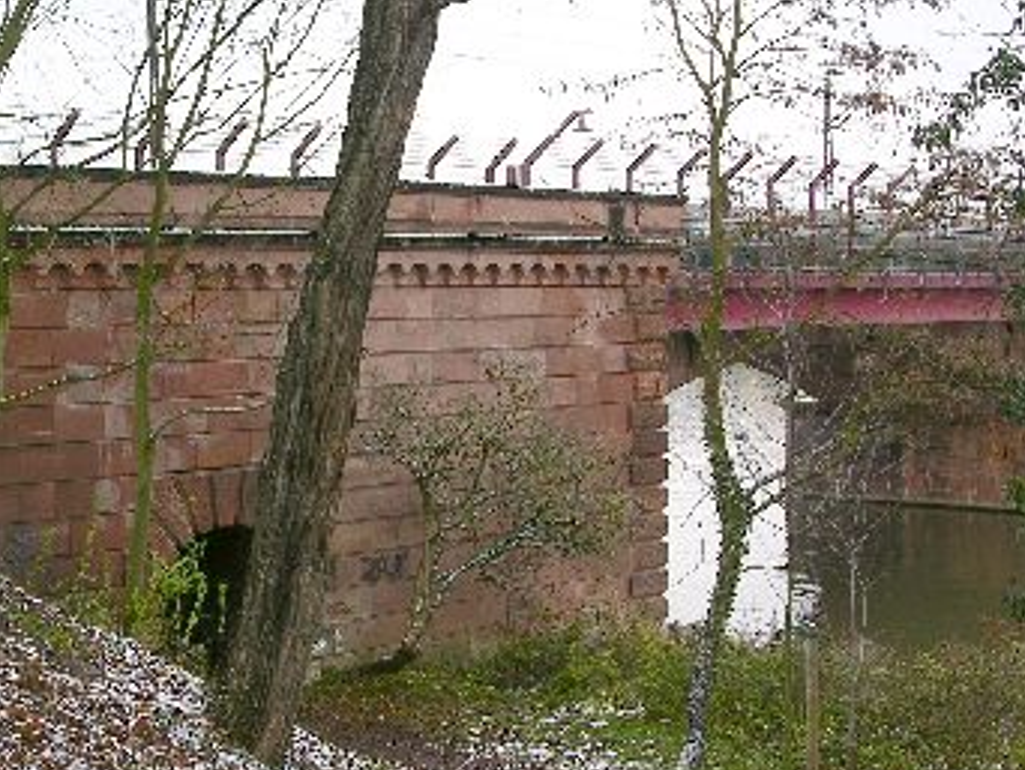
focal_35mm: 60
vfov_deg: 24.4
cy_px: 369
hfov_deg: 31.8
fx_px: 1778
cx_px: 298
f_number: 5
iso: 50
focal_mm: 8.9
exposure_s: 1/64
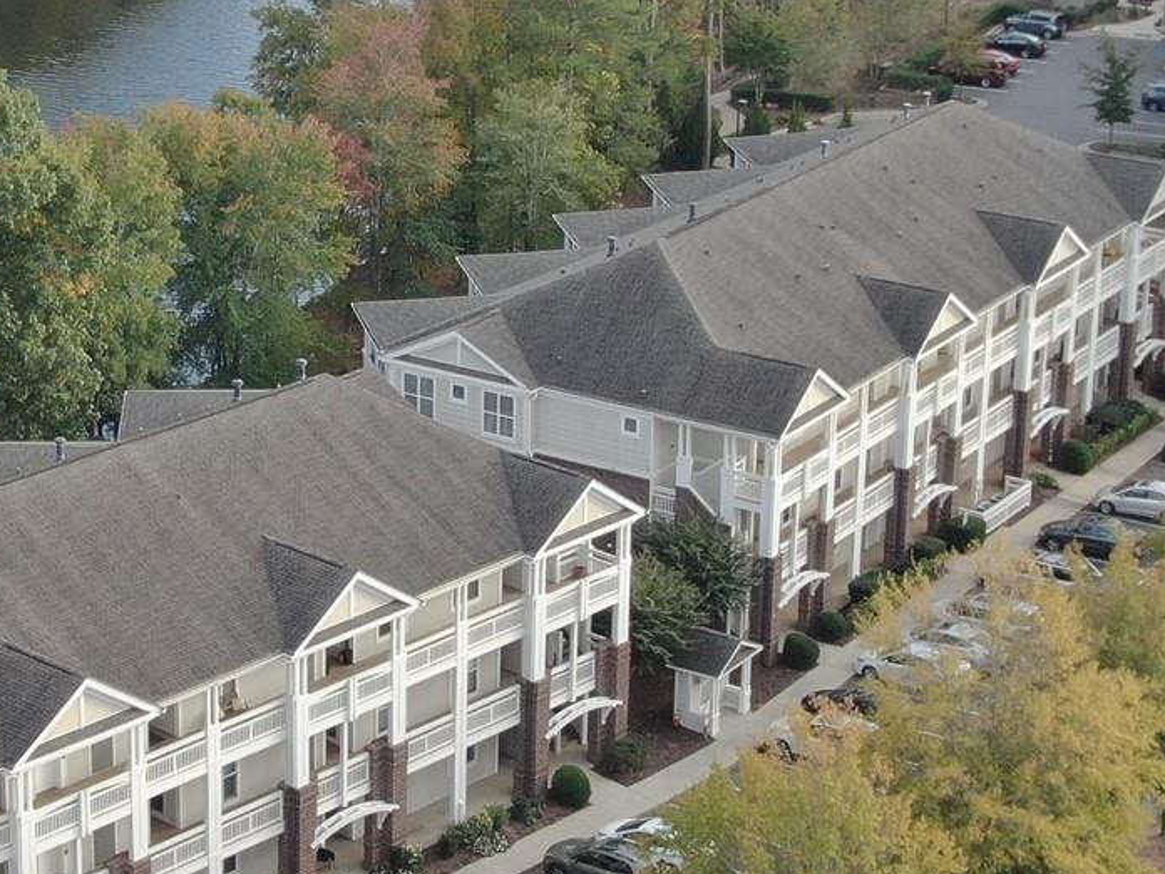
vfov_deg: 14.0
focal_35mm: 106
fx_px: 3567
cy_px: 387
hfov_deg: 18.5
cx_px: 403
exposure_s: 1/120
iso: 100
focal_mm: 6.08
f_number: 3.3
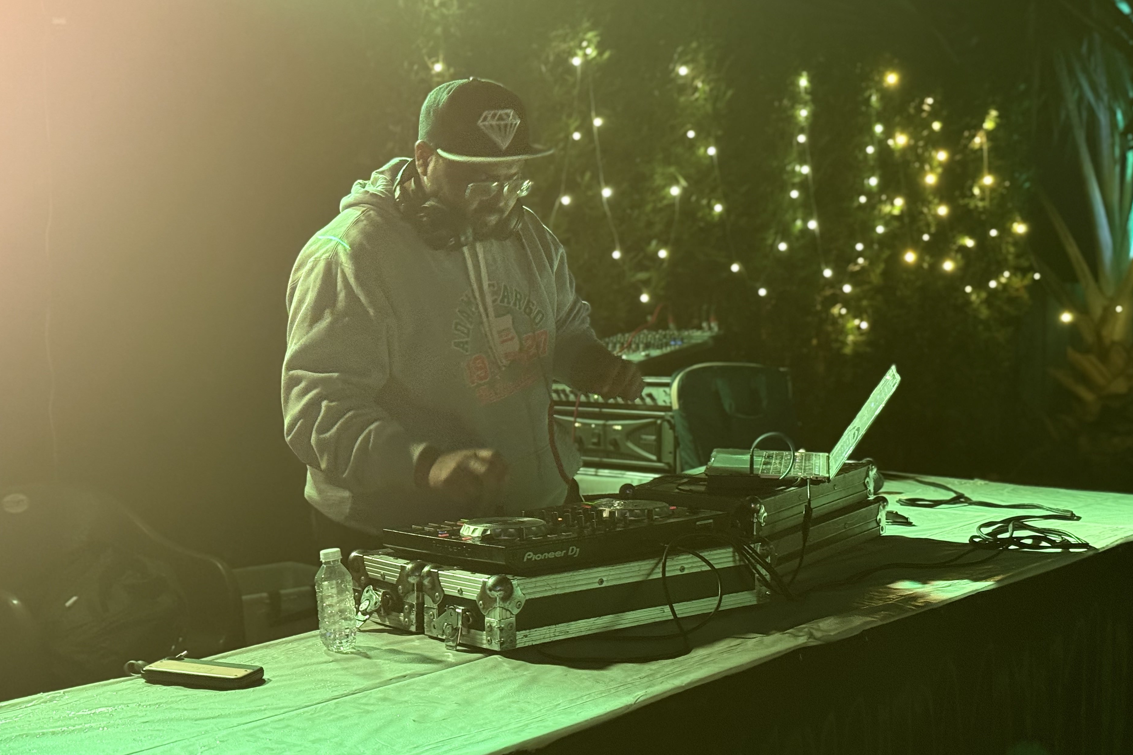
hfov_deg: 36.9
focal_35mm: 54
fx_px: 1699
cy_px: 313
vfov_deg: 25.0
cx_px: 576
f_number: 1.78
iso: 400
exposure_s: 1/33
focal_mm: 6.76
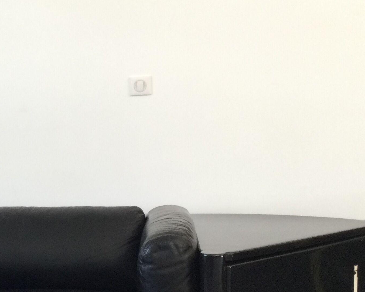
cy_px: 191
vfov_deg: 20.9
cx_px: -28
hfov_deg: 24.5
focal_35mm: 73
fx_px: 788
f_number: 2.4
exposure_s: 1/33
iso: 100
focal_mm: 3.3
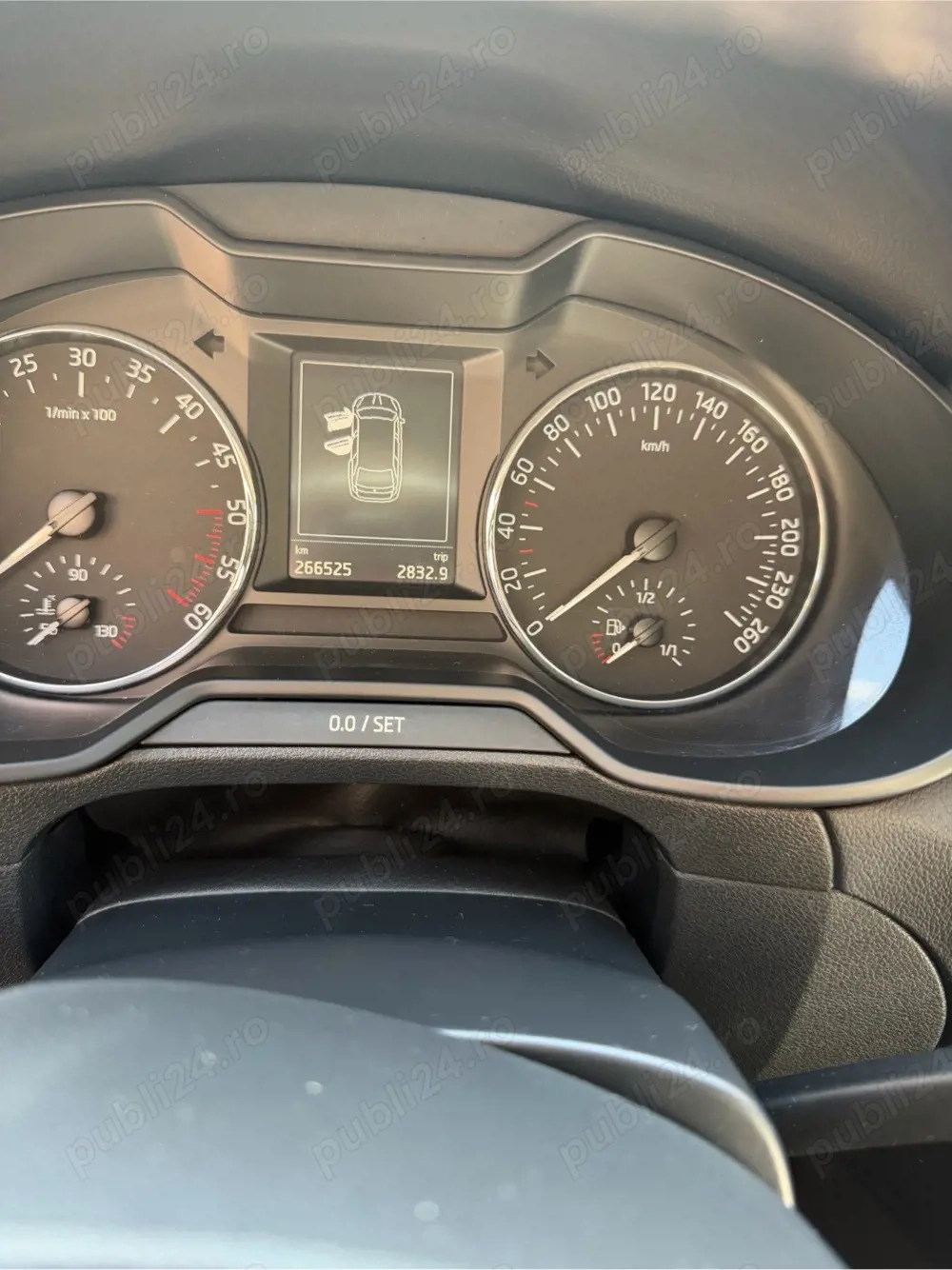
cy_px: 635
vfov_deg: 71.6
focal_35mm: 24
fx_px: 880
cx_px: 476
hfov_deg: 56.8
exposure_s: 1/117
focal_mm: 6.76
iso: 200
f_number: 1.78
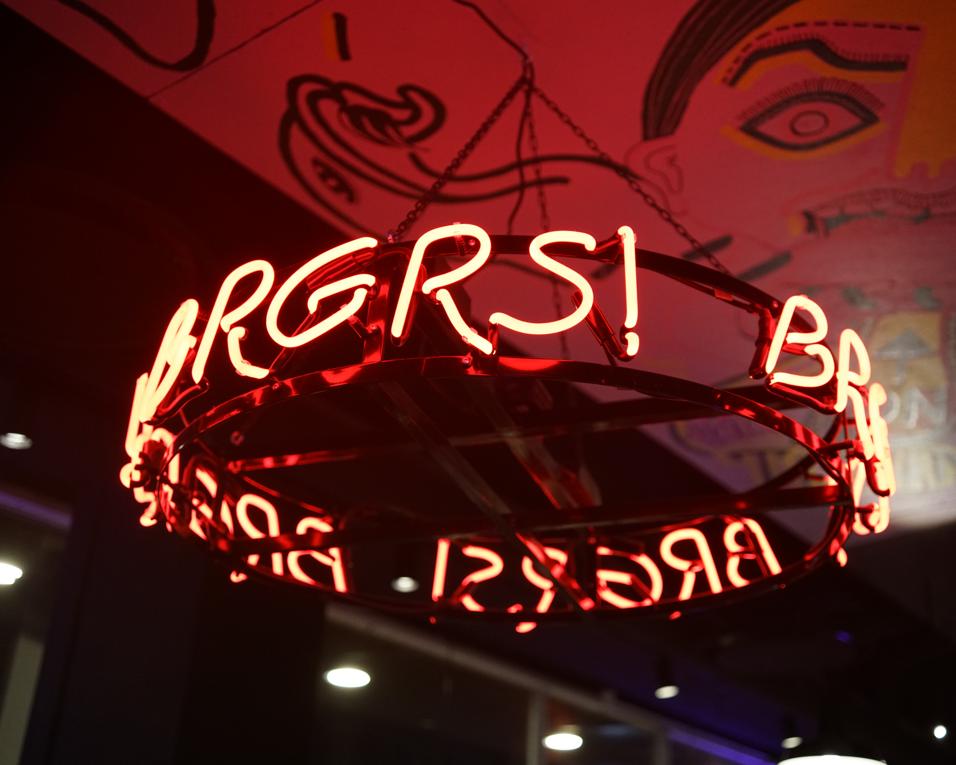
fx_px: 1132
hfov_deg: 45.7
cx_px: 539
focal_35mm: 40
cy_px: 381
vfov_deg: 37.3
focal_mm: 35
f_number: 2.8
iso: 2500
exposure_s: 1/160
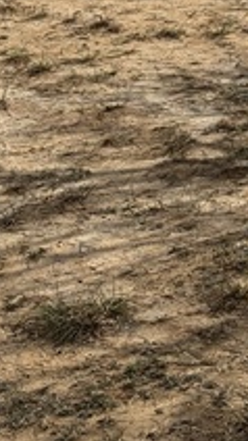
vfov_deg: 13.2
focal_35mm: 158
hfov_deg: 7.6
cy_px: -92
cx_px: 311
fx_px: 1850
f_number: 1.78
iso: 80
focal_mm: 6.76
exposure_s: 1/7937
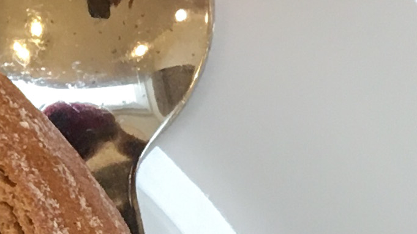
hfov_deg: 10.6
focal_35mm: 187
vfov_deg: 6.5
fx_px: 2068
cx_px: -388
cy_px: 86
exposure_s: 1/35
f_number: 2.2
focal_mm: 4.15
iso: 100
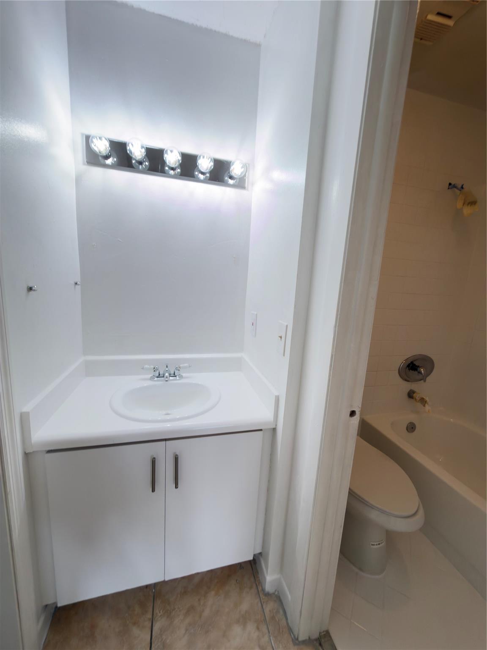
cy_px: 325
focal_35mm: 14
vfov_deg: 102.1
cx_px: 244
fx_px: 263
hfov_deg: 85.7
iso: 50
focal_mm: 2.22
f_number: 2.2
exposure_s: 1/40
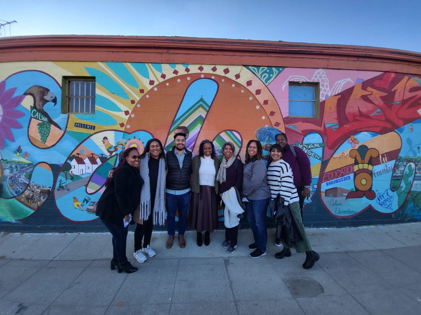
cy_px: 158
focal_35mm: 13
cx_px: 210
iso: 32
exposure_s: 1/196
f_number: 2.2
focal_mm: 1.74
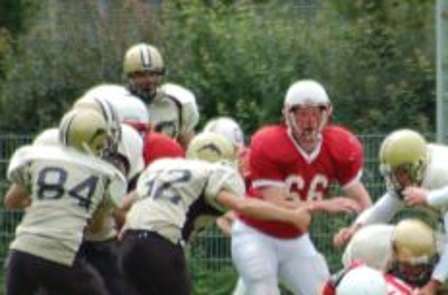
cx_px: 376
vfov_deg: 1.6
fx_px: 10914
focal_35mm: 880
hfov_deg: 2.4
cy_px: 237
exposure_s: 1/500
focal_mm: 300
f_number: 5.6
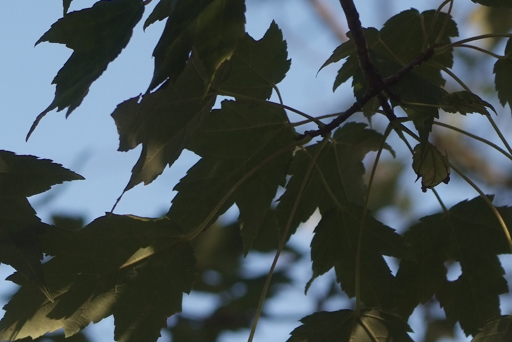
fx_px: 3146
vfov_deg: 6.2
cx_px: 334
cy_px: 137
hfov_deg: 9.3
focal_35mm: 221
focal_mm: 70
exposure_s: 1/640
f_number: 5.6
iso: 400
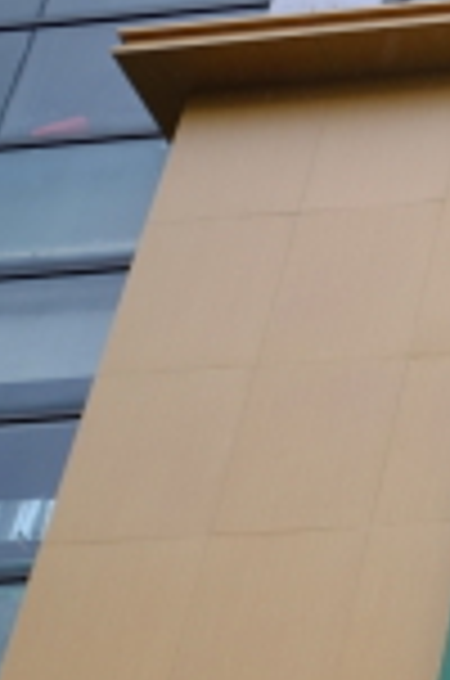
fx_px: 2185
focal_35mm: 116
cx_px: 1062
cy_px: 648
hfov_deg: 10.3
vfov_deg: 17.3
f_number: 2
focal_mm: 23
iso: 200
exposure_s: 1/180
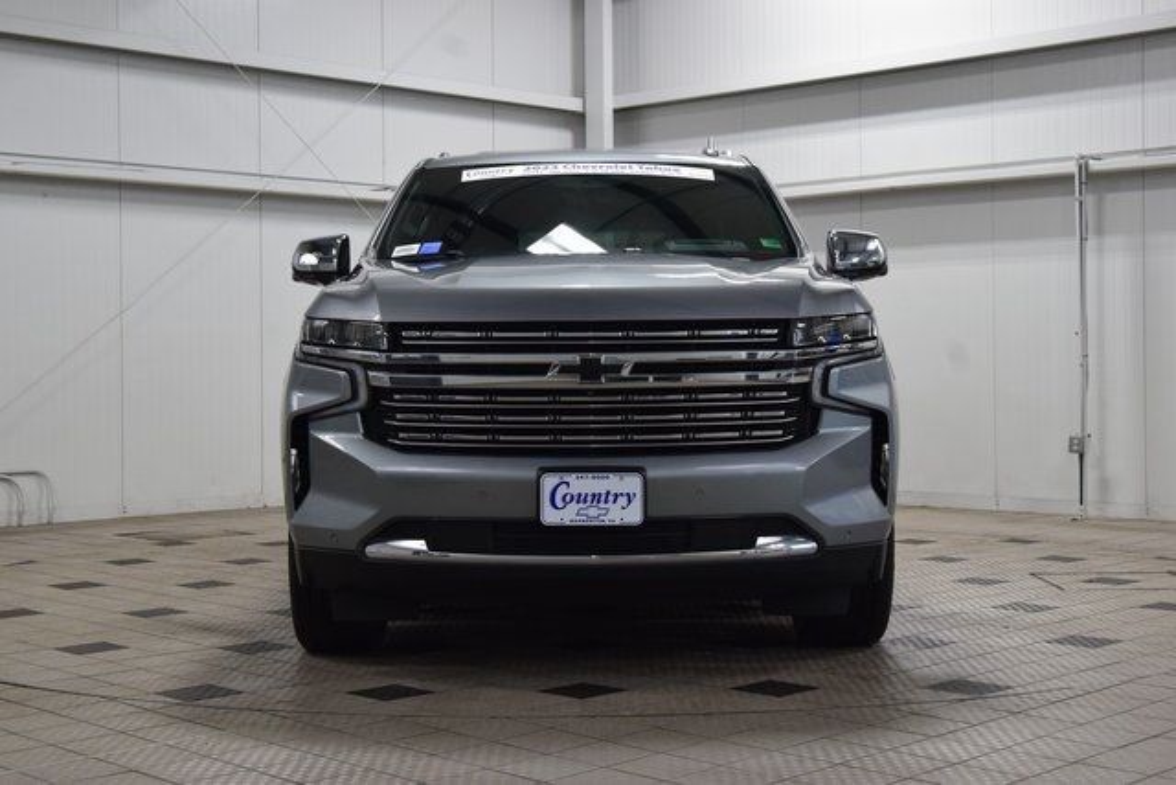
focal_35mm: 54
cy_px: 392
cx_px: 588
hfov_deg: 36.9
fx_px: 1764
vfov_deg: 25.1
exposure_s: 1/60
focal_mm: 36
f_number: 8
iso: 1600
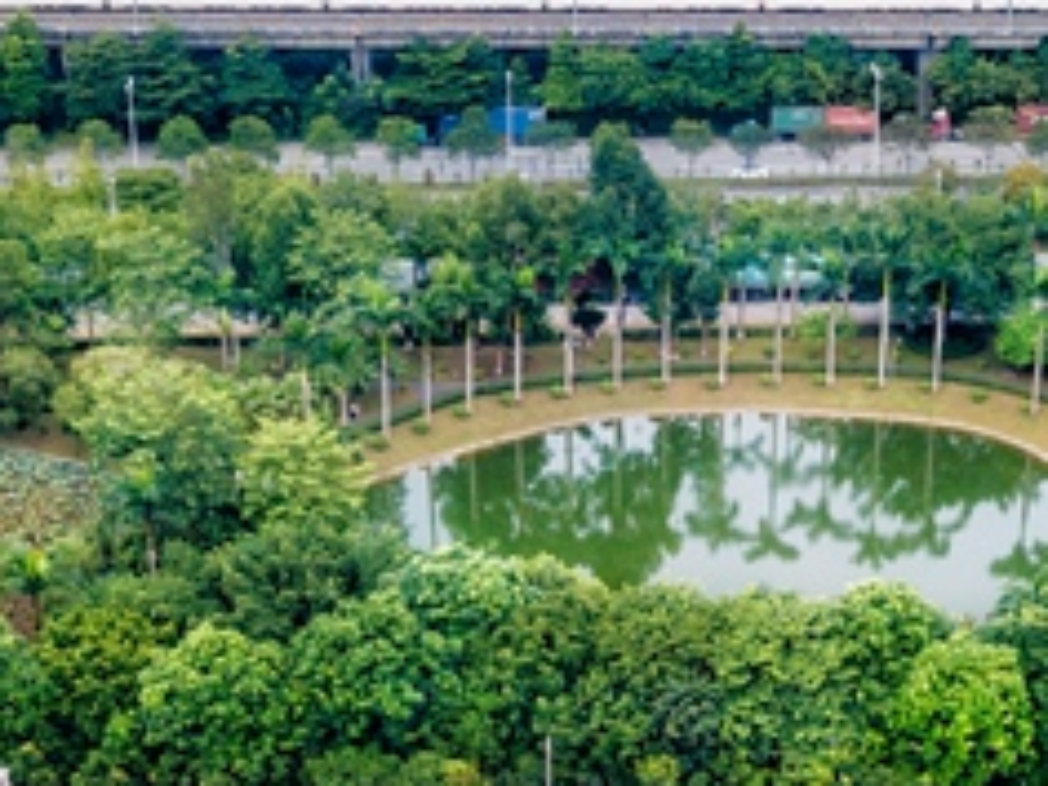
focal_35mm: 88
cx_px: 693
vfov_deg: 16.2
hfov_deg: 22.2
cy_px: 906
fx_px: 2664
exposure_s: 1/240
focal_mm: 4.73
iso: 100
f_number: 2.2
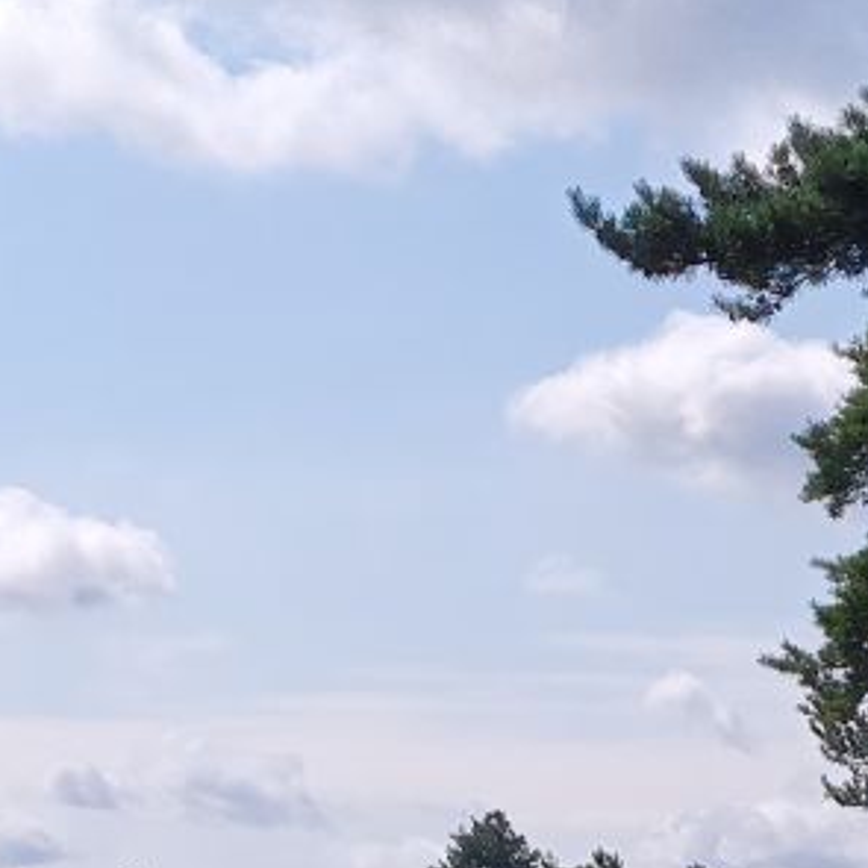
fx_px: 2099
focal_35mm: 74
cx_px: 524
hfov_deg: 23.3
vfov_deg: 22.2
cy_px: 940
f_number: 1.8
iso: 50
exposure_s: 1/4505
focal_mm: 5.4
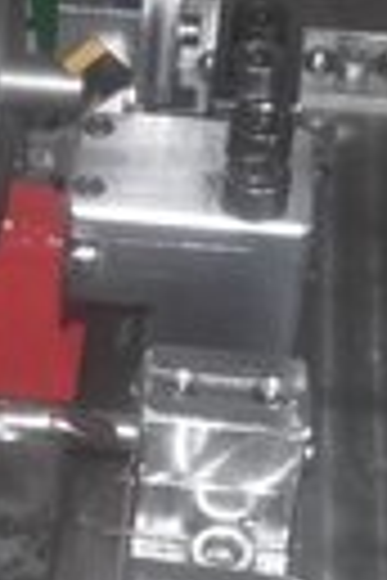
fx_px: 1612
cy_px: 346
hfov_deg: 13.5
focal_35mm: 100
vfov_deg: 20.4
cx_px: -22
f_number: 2.2
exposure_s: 1/25
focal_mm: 3.31
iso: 200
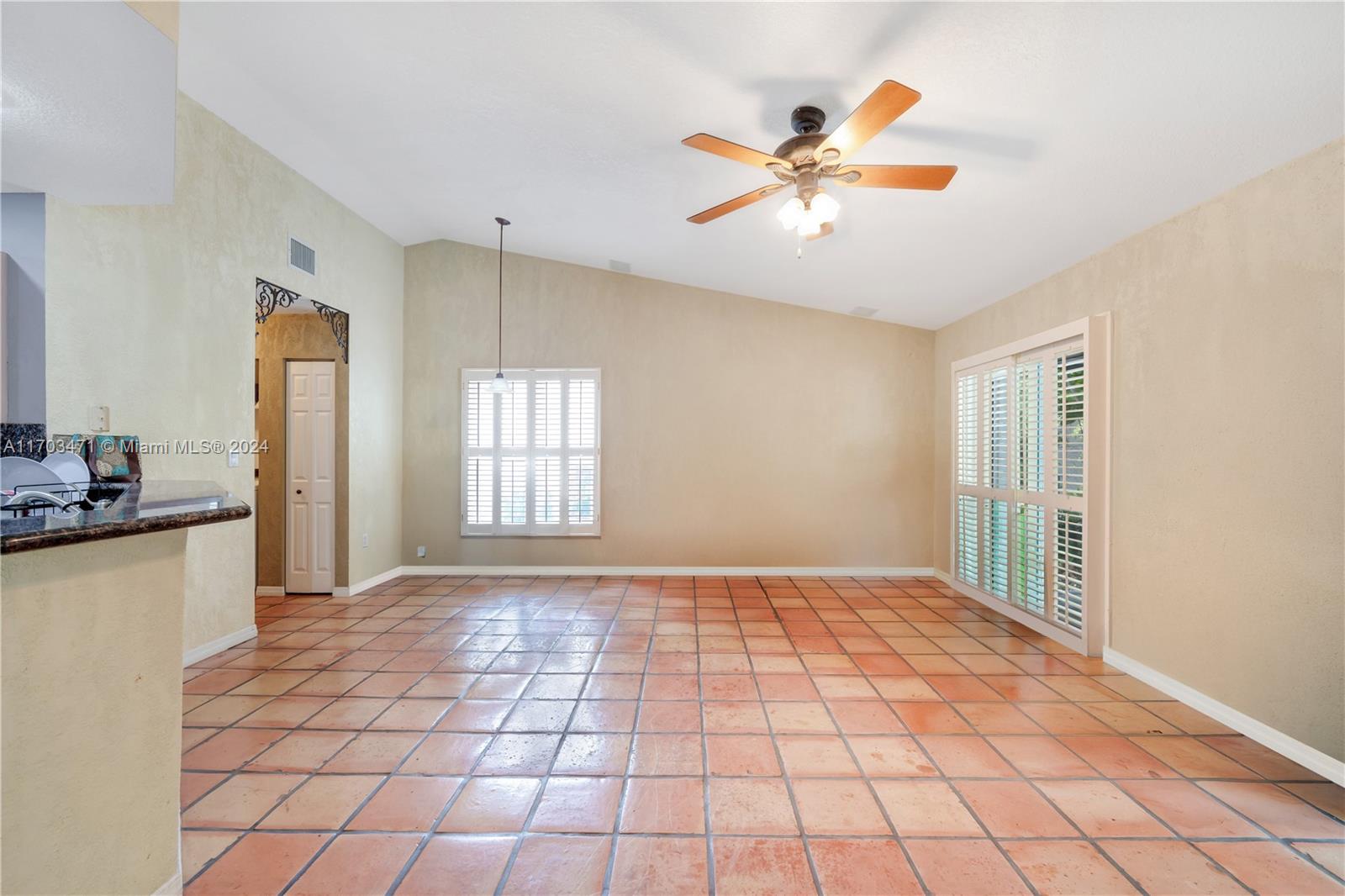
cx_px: 672
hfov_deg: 108.3
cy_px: 448
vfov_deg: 85.4
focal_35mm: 13
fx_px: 486
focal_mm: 13
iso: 160
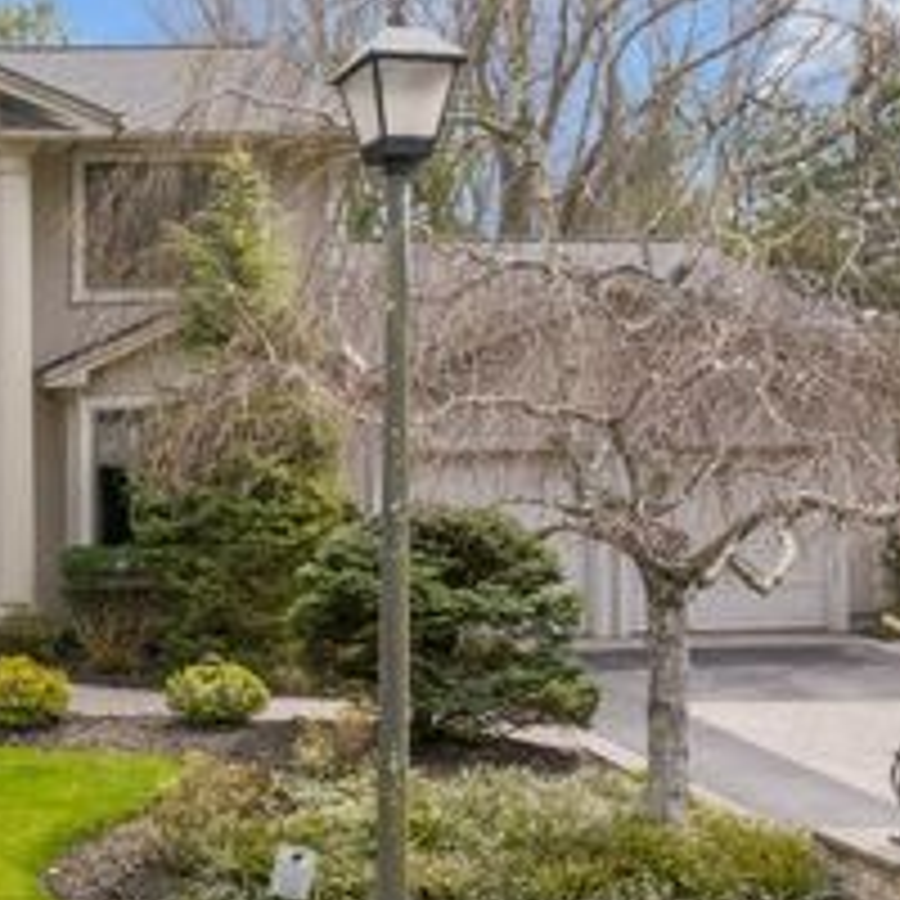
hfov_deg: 28.6
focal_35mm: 53
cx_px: -135
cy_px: 472
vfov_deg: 32.2
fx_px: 1559
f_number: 7.1
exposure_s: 1/120
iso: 100
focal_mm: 12.29
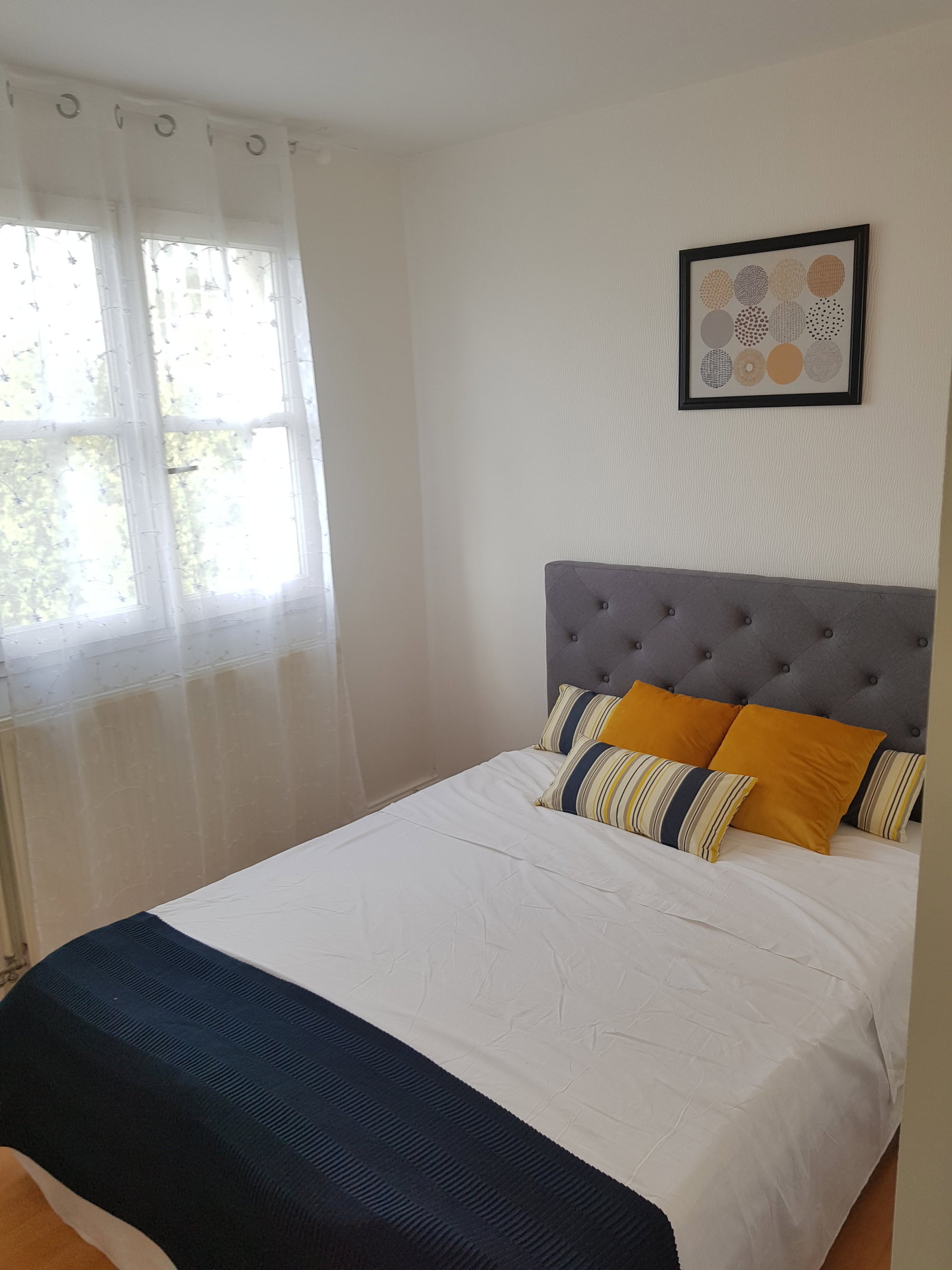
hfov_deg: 53.1
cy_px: 635
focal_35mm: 26
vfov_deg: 67.3
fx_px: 953
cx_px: 476
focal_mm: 4.2
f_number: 1.7
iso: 50
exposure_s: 1/100
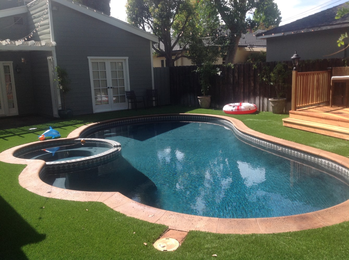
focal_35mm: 35
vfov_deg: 40.6
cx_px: 174
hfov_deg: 52.7
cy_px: 130
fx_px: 352
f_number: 2.4
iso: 50
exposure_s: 1/944
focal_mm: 4.28
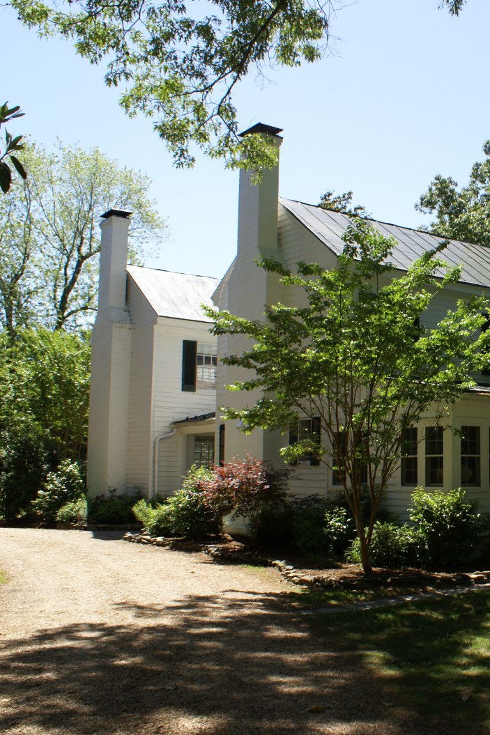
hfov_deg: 30.3
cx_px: 493
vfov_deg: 47.4
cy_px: 372
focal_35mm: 41
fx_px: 837
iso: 100
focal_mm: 18
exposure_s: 1/100
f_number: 10
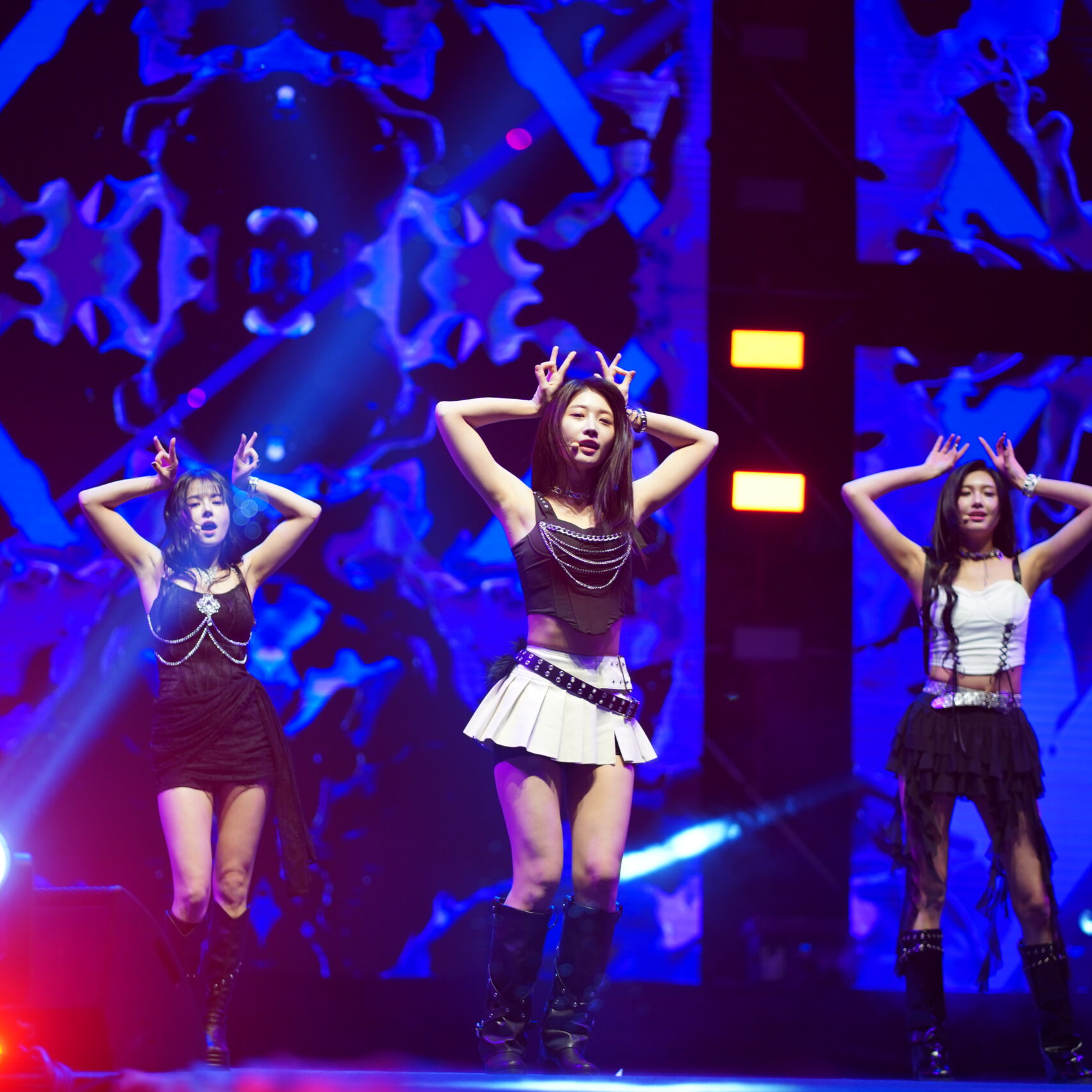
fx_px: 3890
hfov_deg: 16.0
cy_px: 548
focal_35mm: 109
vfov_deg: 16.0
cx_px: 431
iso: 500
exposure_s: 1/400
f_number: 1.8
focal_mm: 85
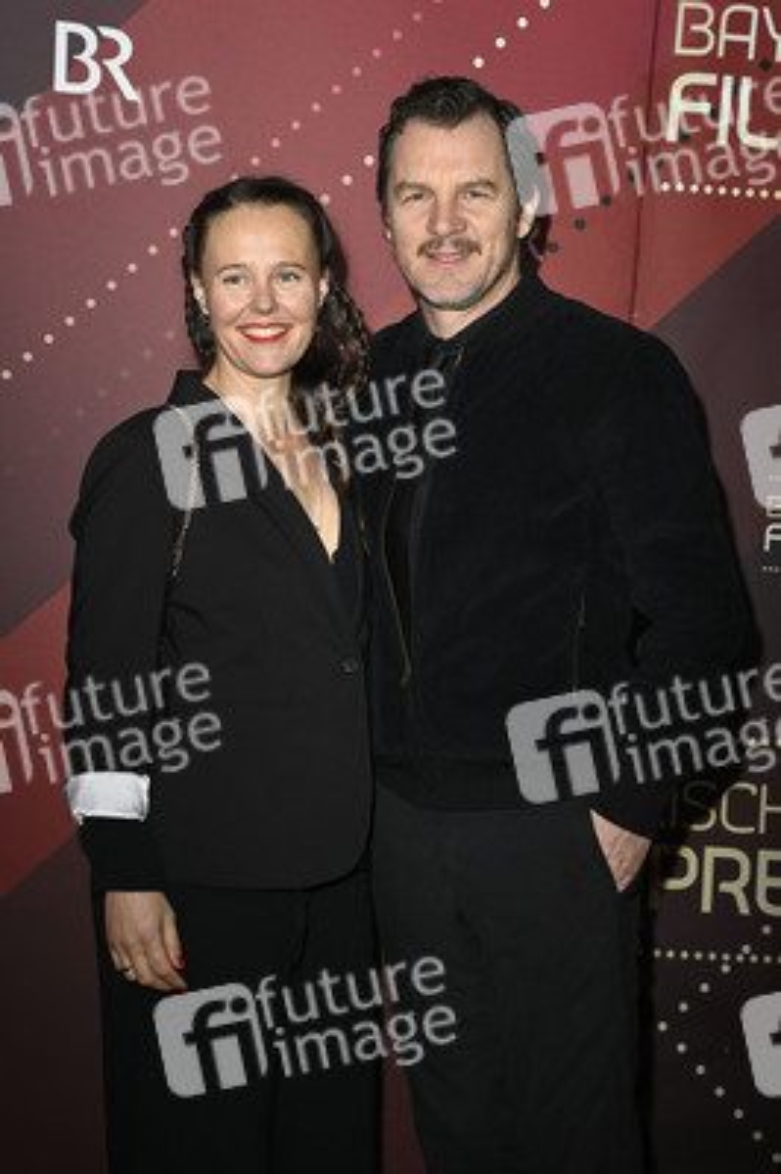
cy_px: 587
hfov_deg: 24.6
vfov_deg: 36.3
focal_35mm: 55
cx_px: 390
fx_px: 1793
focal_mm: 55
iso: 800
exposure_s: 1/160
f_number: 5.6
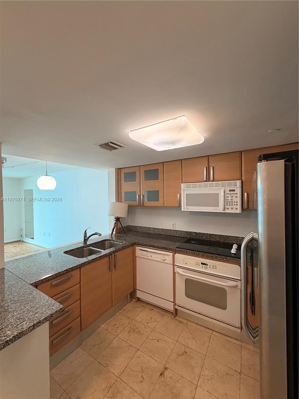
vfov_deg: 102.1
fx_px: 161
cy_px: 200
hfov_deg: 85.7
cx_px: 150
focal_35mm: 14
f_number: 2.2
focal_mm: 2.22
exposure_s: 1/60
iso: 200
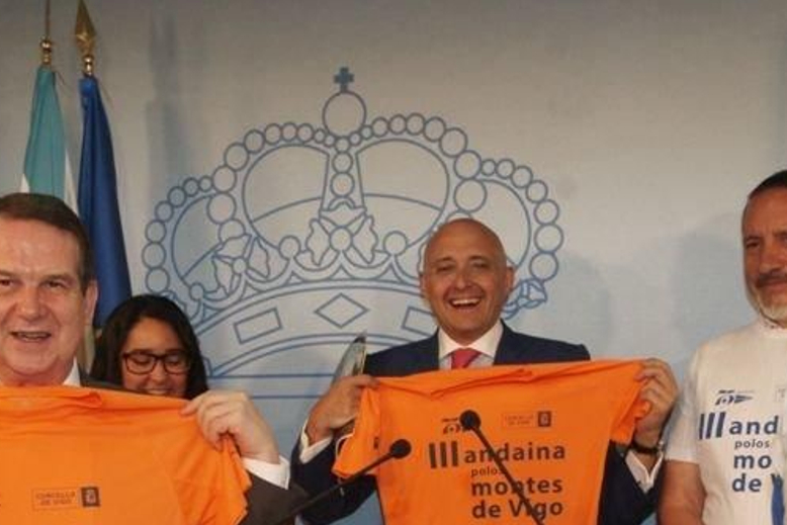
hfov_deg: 27.8
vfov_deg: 18.4
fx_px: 1574
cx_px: 229
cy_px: 537
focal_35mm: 72
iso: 1600
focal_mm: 35
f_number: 8
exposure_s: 1/250
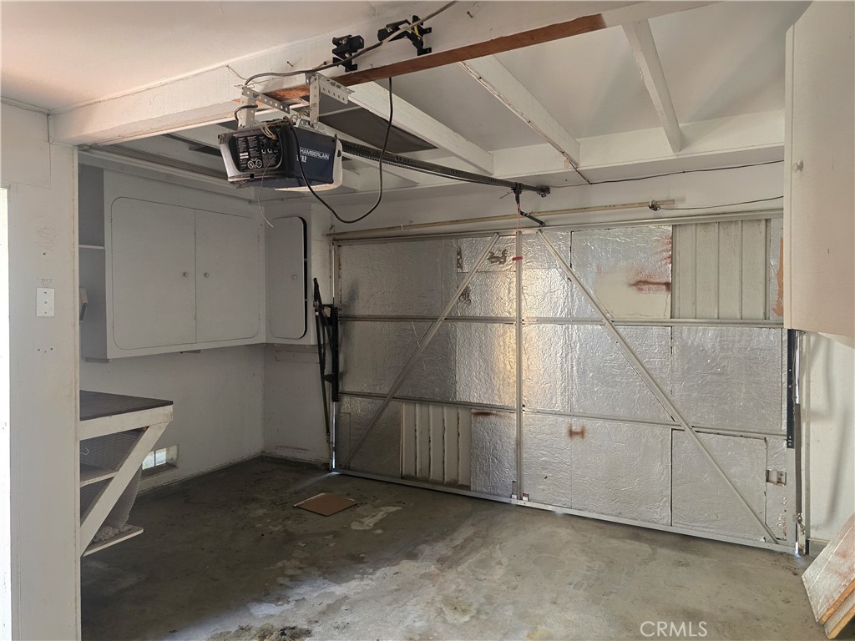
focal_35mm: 23
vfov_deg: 58.9
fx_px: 568
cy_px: 320
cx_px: 428
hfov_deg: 73.9
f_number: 1.7
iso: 500
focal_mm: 6.3
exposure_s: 1/120
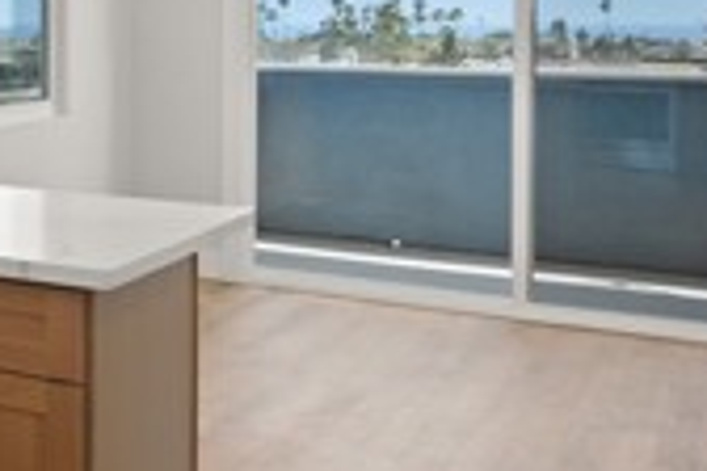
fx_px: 1198
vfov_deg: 21.4
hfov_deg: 23.6
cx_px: -442
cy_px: -8
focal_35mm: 61
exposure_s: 1/40
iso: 160
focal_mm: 16
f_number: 4
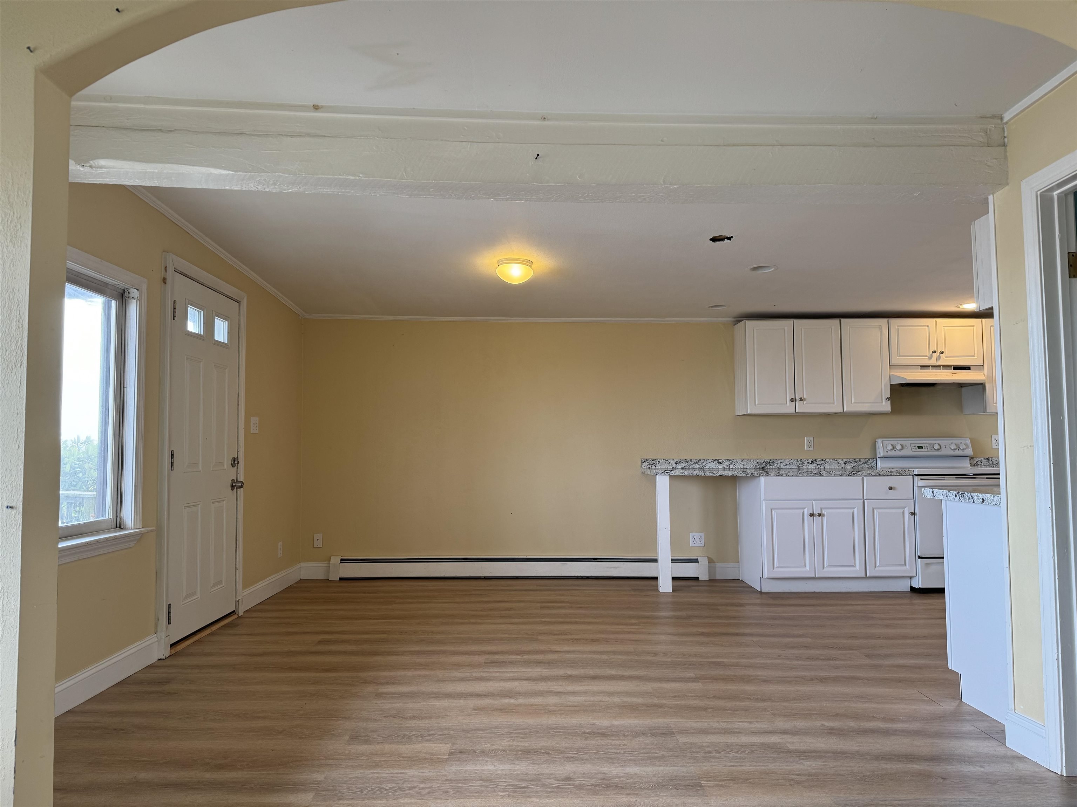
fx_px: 747
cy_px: 404
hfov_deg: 71.6
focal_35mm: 24
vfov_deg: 56.8
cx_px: 538
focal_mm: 6.76
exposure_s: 1/120
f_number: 1.78
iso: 100
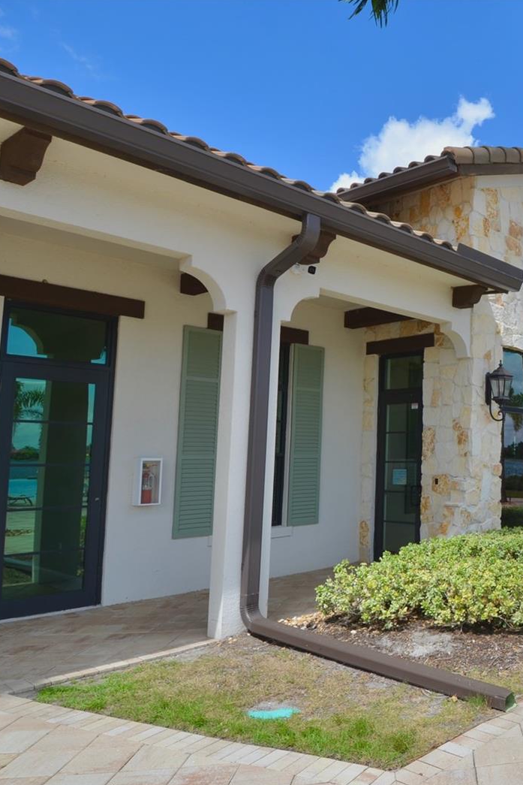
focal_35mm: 55
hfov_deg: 23.2
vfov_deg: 36.2
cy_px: 396
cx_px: 566
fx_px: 1198
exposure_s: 1/320
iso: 100
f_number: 9
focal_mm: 24
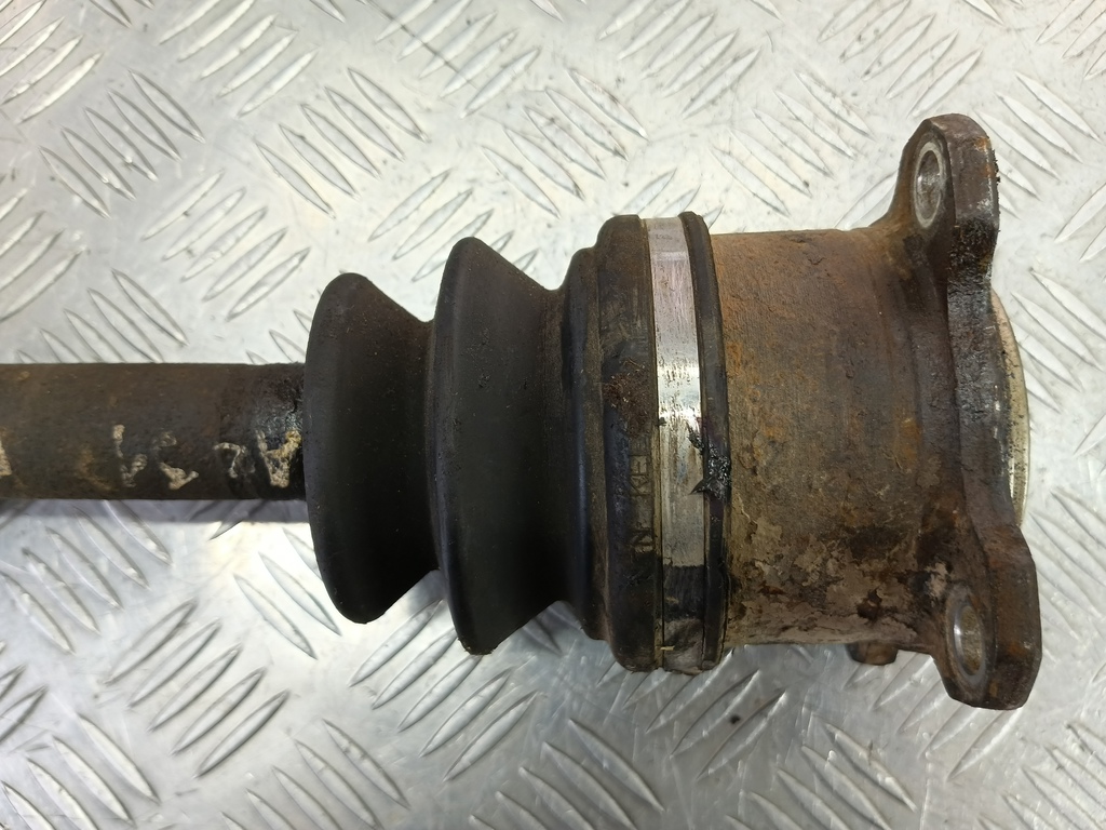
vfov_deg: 58.9
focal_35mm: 23
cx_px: 553
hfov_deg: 73.9
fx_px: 735
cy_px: 415
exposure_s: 1/50
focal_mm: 4.11
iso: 156
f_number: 1.6
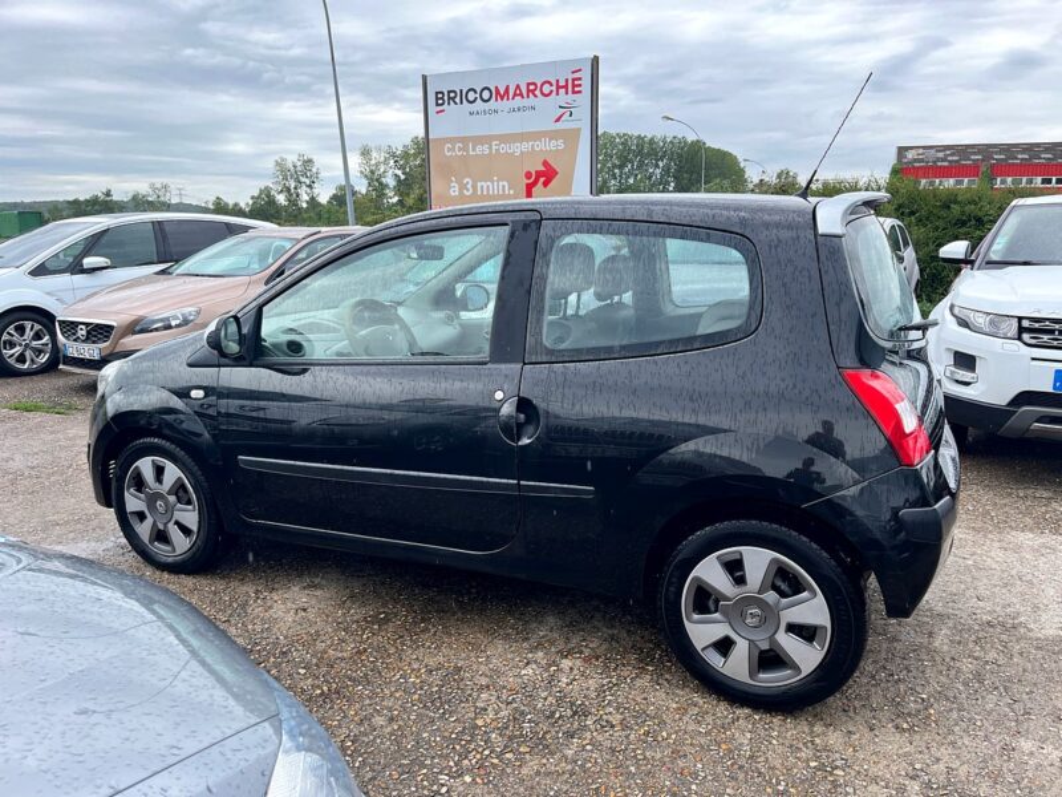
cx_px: 531
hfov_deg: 67.3
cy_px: 398
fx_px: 798
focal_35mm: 26
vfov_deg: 53.1
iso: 50
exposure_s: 1/827
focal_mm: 5.1
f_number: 1.6
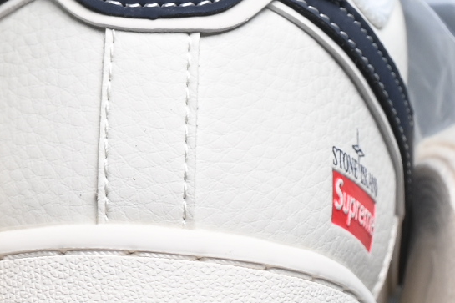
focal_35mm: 383
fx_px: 4839
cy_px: 2
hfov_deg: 5.4
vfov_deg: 3.6
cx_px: -73
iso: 160
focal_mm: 50
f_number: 6.3
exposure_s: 1/60
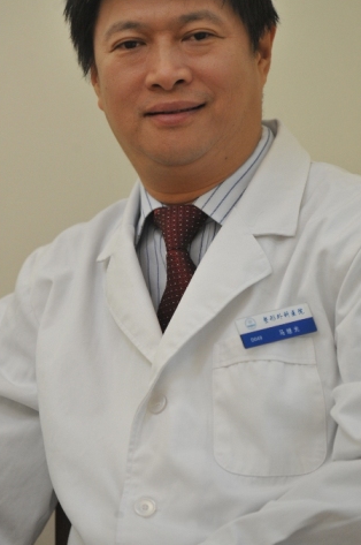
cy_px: 215
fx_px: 3424
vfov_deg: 9.1
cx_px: 146
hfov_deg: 6.0
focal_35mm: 227
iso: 1600
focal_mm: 180
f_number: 4
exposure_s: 1/125
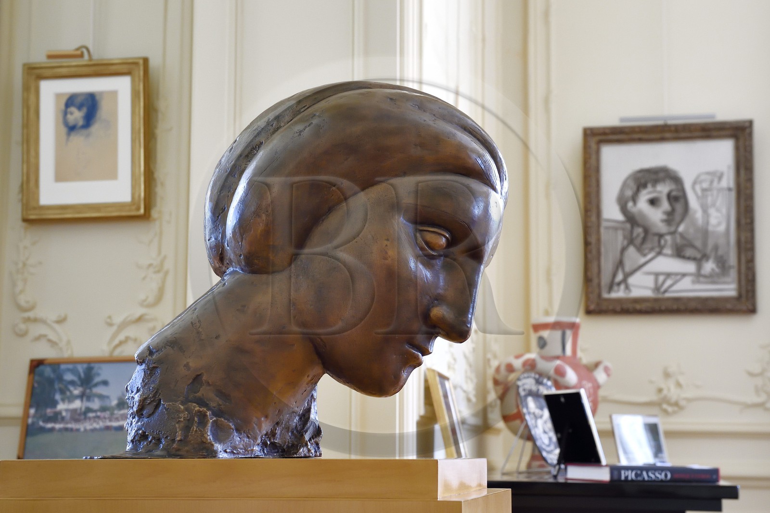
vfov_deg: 27.0
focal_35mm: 50
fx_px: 1069
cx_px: 385
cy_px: 256
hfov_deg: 39.6
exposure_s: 1/60
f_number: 6.3
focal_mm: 50
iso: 3200
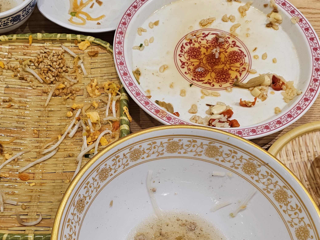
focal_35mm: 44
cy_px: 164
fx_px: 407
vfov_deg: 32.5
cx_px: 113
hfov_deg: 42.5
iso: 200
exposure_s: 1/120
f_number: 1.7
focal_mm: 6.3
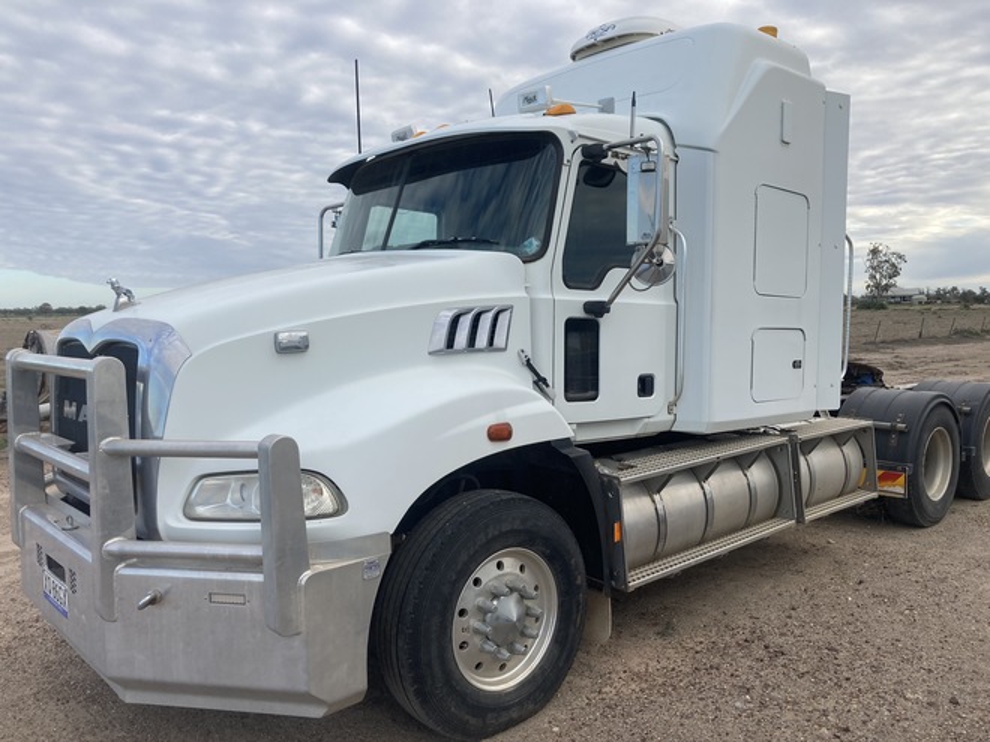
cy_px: 371
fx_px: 801
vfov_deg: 49.7
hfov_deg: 63.4
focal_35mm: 28
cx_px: 495
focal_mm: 3.99
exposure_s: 1/827
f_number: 1.8
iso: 20
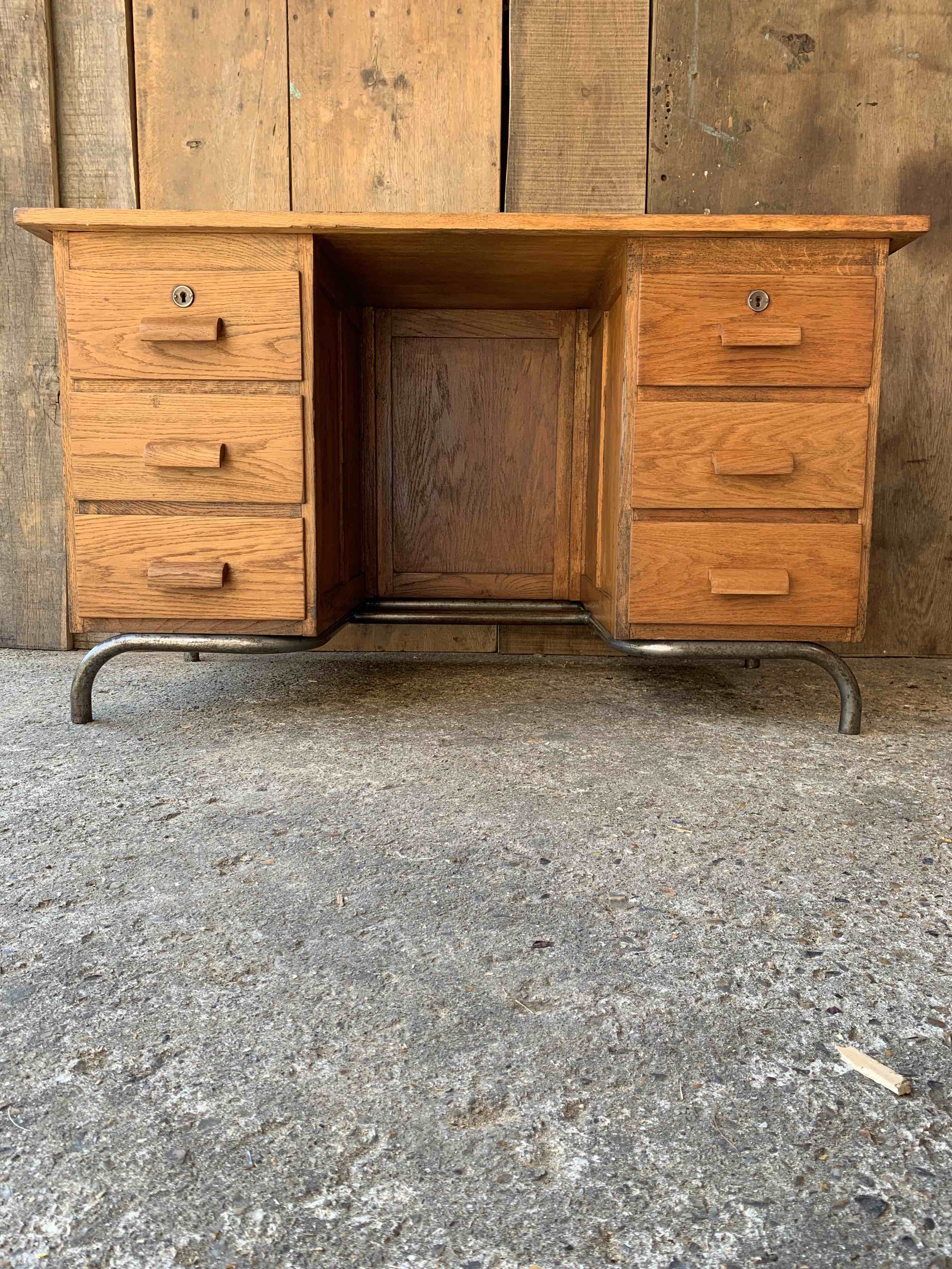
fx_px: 953
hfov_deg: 53.1
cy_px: 634
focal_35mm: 26
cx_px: 476
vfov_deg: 67.3
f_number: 1.8
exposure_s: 1/121
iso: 40
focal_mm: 4.25
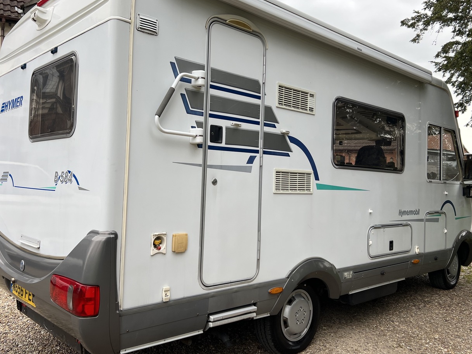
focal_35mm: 32
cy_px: 166
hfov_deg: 56.8
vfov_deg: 44.1
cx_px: 223
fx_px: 436
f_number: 1.5
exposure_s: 1/547
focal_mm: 5.7
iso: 50
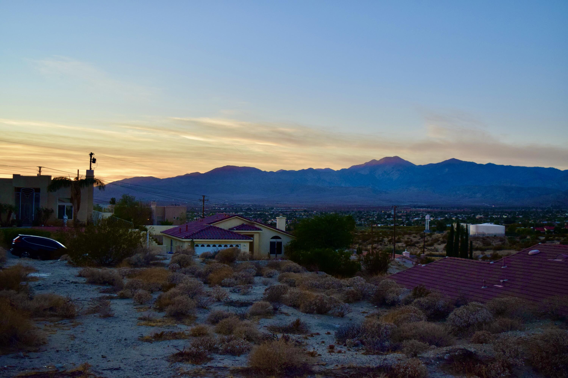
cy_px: 189
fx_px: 663
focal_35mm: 42
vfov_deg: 31.9
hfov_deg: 46.4
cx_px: 284
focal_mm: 28
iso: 800
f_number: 4.2
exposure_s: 1/1000
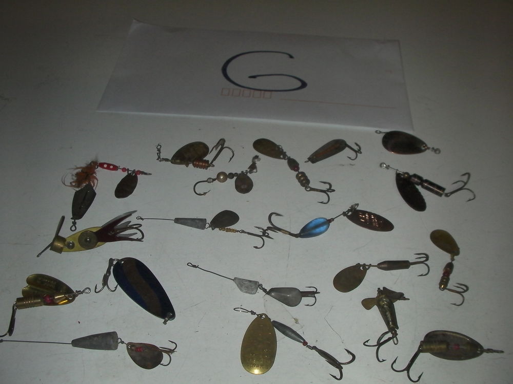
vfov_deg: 37.7
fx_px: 563
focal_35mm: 38
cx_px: 256
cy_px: 192
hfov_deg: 49.0
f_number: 5.6
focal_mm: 6.3
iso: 200
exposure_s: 1/30
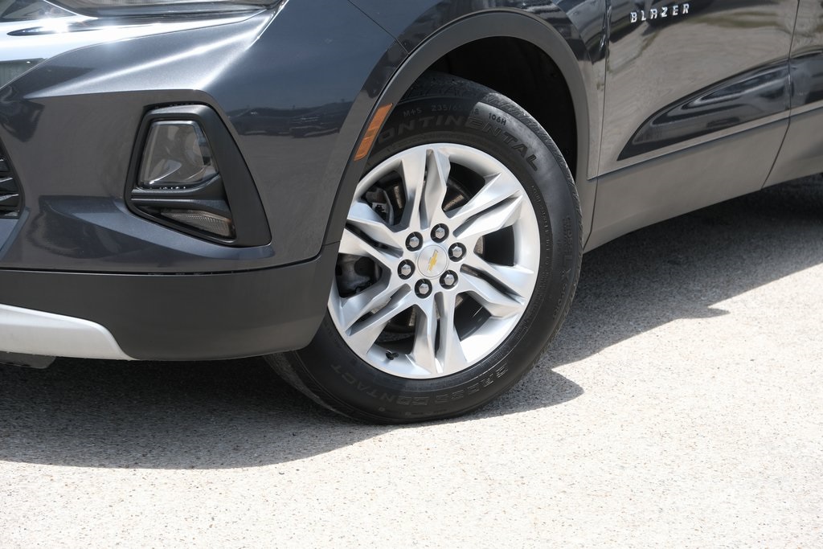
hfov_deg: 24.5
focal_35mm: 83
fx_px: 1898
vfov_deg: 16.5
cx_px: 412
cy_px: 274
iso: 160
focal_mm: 55
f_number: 5
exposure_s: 1/400
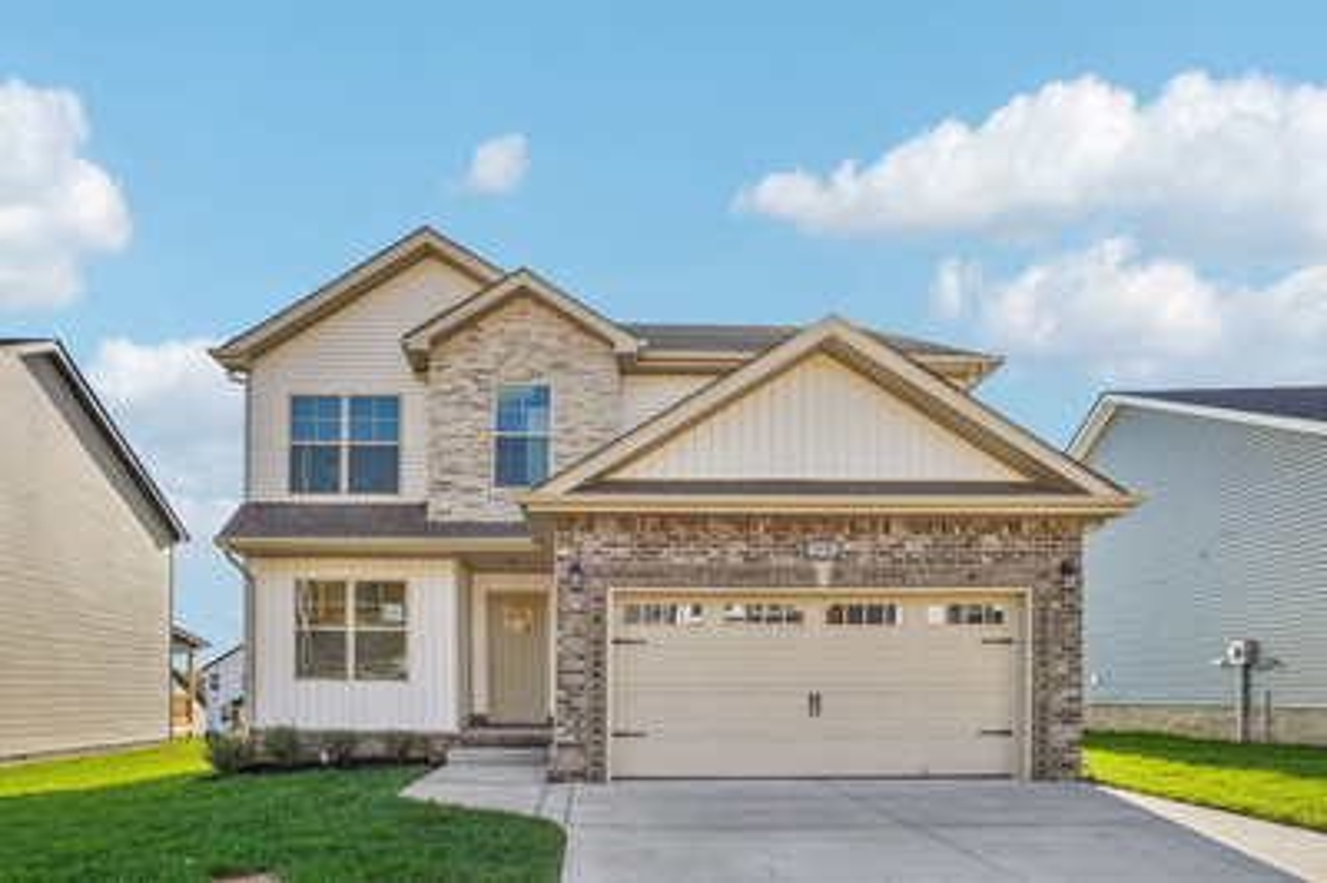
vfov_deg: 73.6
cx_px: 664
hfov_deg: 96.8
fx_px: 589
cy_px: 442
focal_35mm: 16
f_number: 14
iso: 200
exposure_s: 1/200
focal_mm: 16
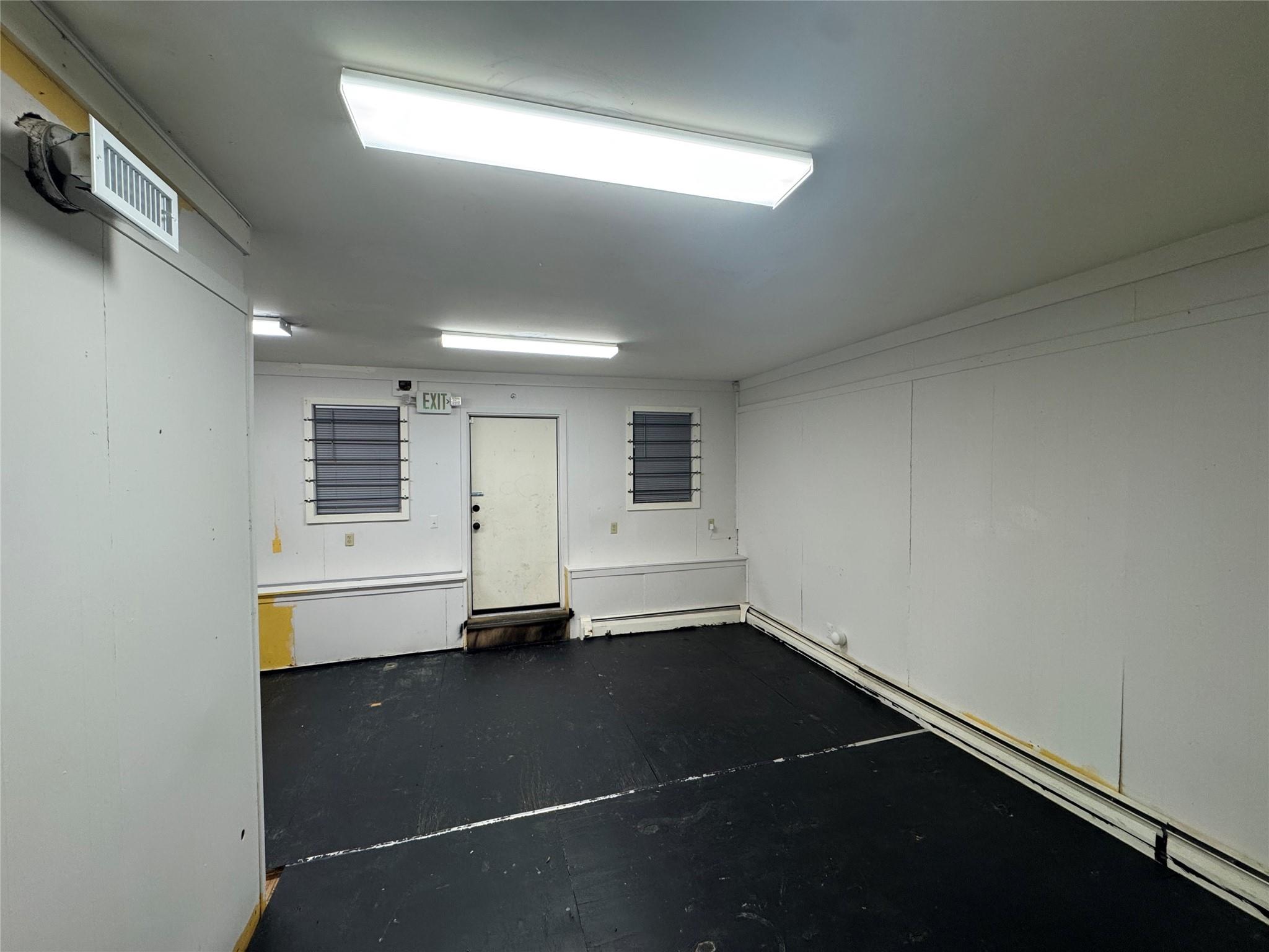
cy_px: 476
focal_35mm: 14
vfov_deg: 85.7
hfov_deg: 102.1
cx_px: 634
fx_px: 513
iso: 160
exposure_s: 1/120
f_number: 2.2
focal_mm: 2.22
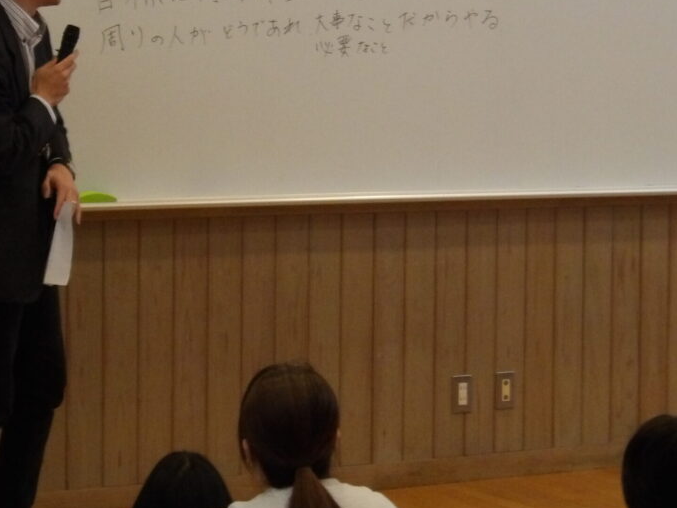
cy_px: 188
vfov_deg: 11.9
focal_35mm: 124
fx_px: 2426
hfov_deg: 15.9
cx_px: 350
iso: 800
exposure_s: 1/60
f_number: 4.9
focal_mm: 12.5
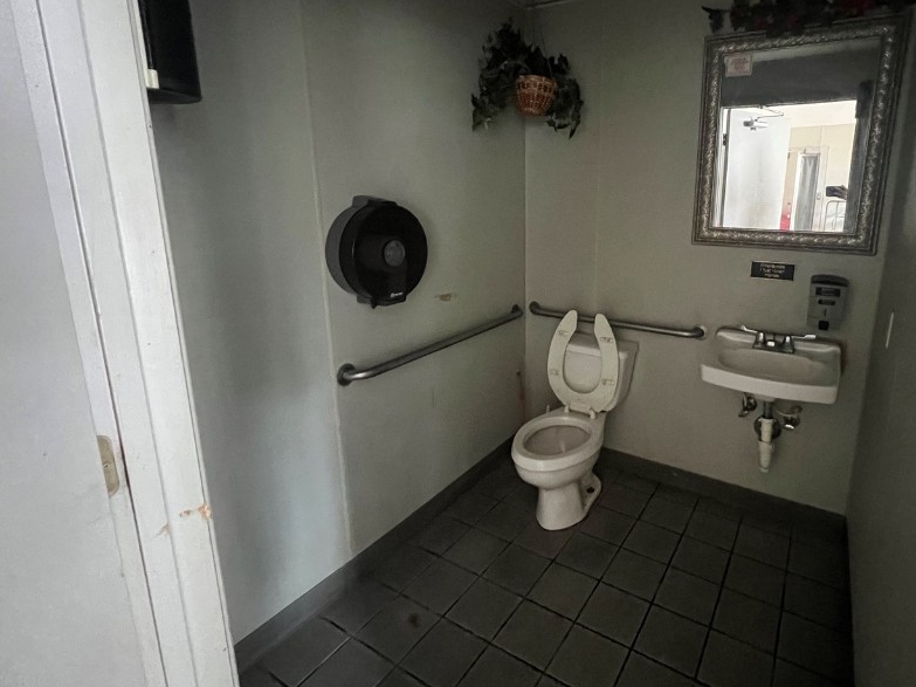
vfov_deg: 74.3
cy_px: 295
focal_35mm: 17
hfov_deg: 89.5
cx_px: 563
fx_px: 450
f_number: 1.8
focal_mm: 1.57
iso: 1250
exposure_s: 1/37
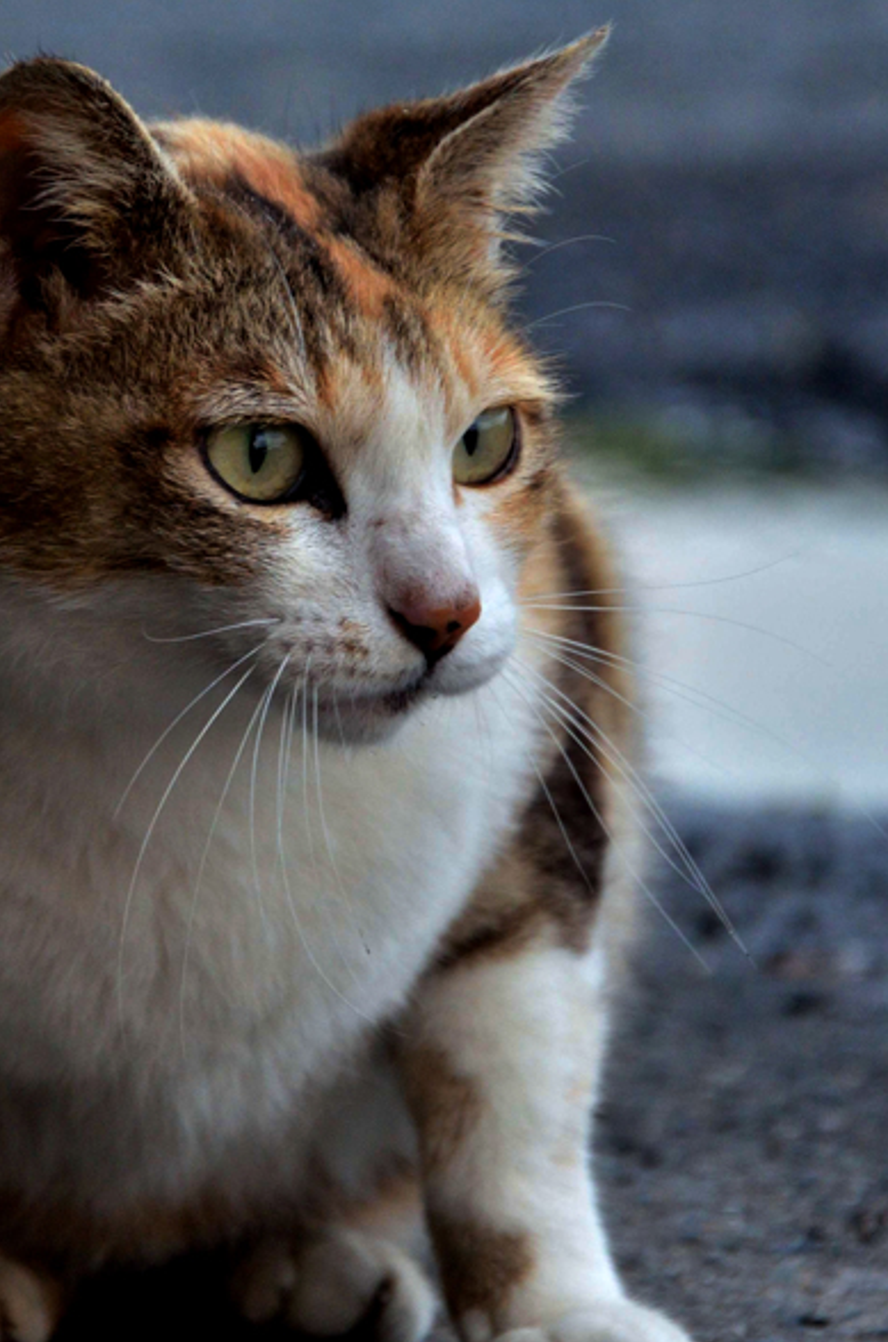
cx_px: 253
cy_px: 459
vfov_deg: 8.8
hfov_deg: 5.8
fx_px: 8741
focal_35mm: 235
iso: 1000
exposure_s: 1/160
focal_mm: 90
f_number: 5.6
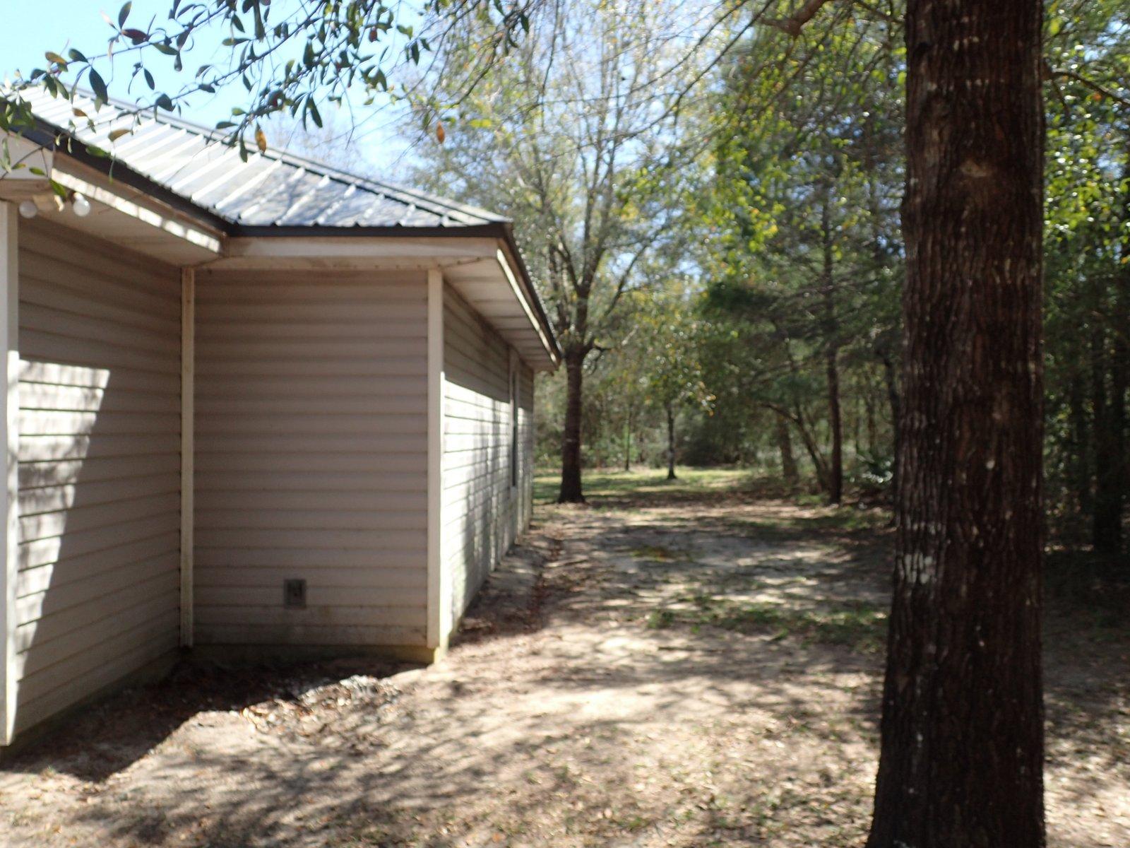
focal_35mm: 30
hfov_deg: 60.0
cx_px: 565
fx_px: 979
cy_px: 424
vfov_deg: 46.8
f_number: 3.2
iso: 100
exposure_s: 1/320
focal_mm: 5.5
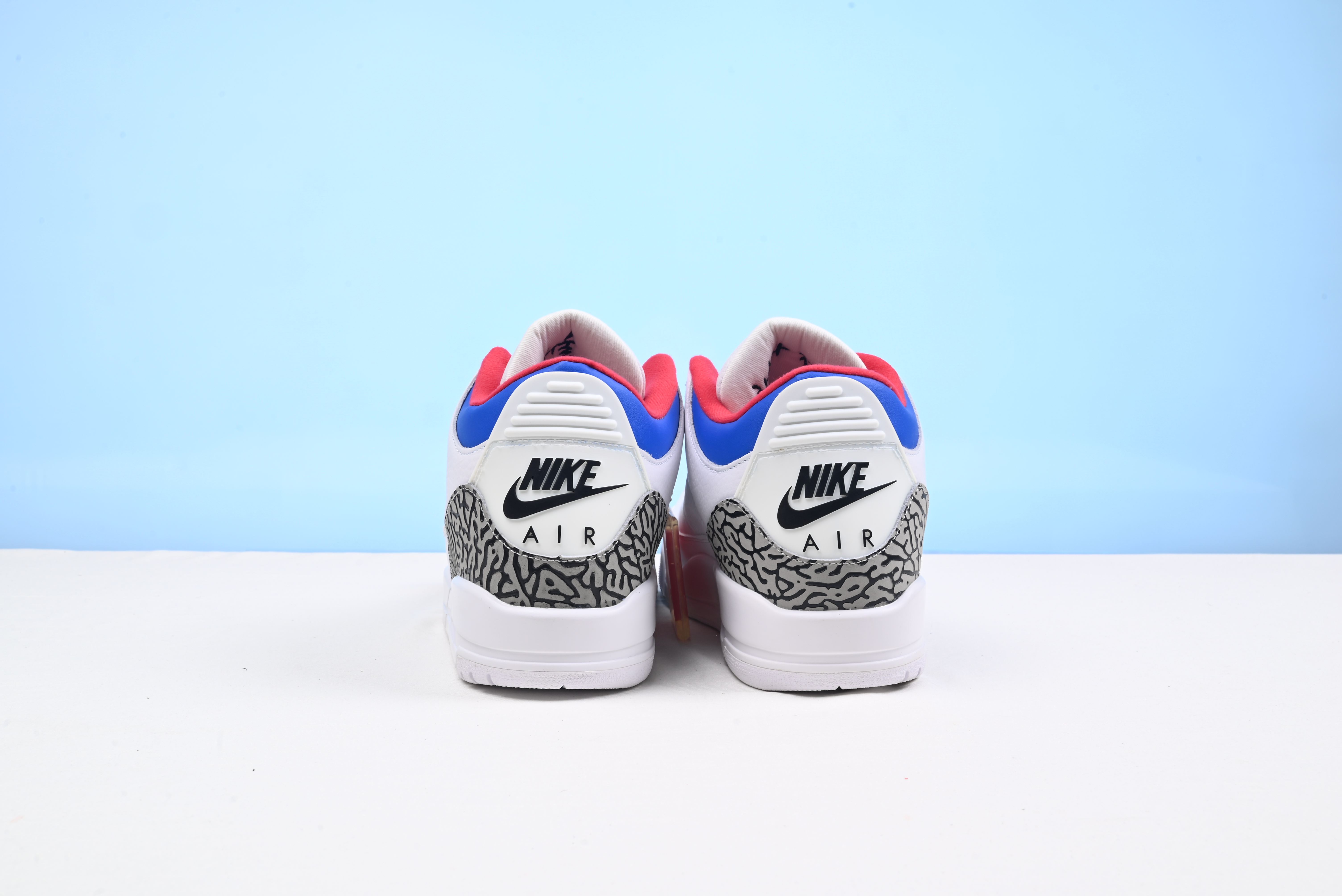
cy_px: 448
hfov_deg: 48.4
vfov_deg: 33.4
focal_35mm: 40
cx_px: 671
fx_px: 1492
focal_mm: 40
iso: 100
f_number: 16
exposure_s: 1/2
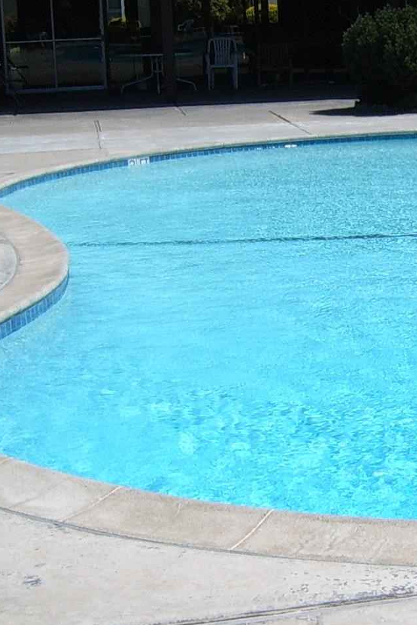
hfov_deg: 14.3
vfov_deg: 22.1
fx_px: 1597
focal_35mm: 92
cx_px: 520
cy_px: 319
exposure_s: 1/350
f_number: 6
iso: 63
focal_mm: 6.2
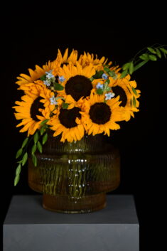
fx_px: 933
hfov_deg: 10.2
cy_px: 96
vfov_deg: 15.3
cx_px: 72
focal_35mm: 134
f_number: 2.8
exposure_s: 1/200
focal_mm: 105
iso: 500
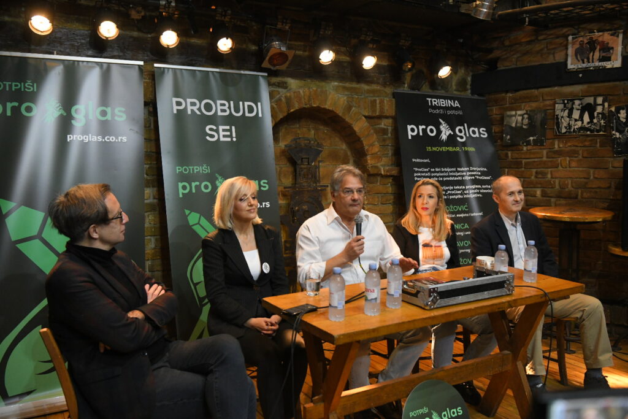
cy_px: 210
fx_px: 593
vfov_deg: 38.9
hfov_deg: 55.8
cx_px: 314
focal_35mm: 34
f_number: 4
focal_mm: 34
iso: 4000
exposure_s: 1/160
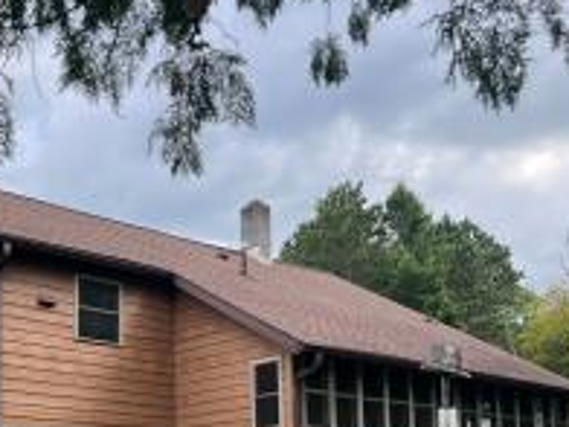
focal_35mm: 53
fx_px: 871
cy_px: 418
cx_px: 119
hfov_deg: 35.1
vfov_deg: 26.2
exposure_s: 1/733
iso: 50
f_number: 1.5
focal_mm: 5.7
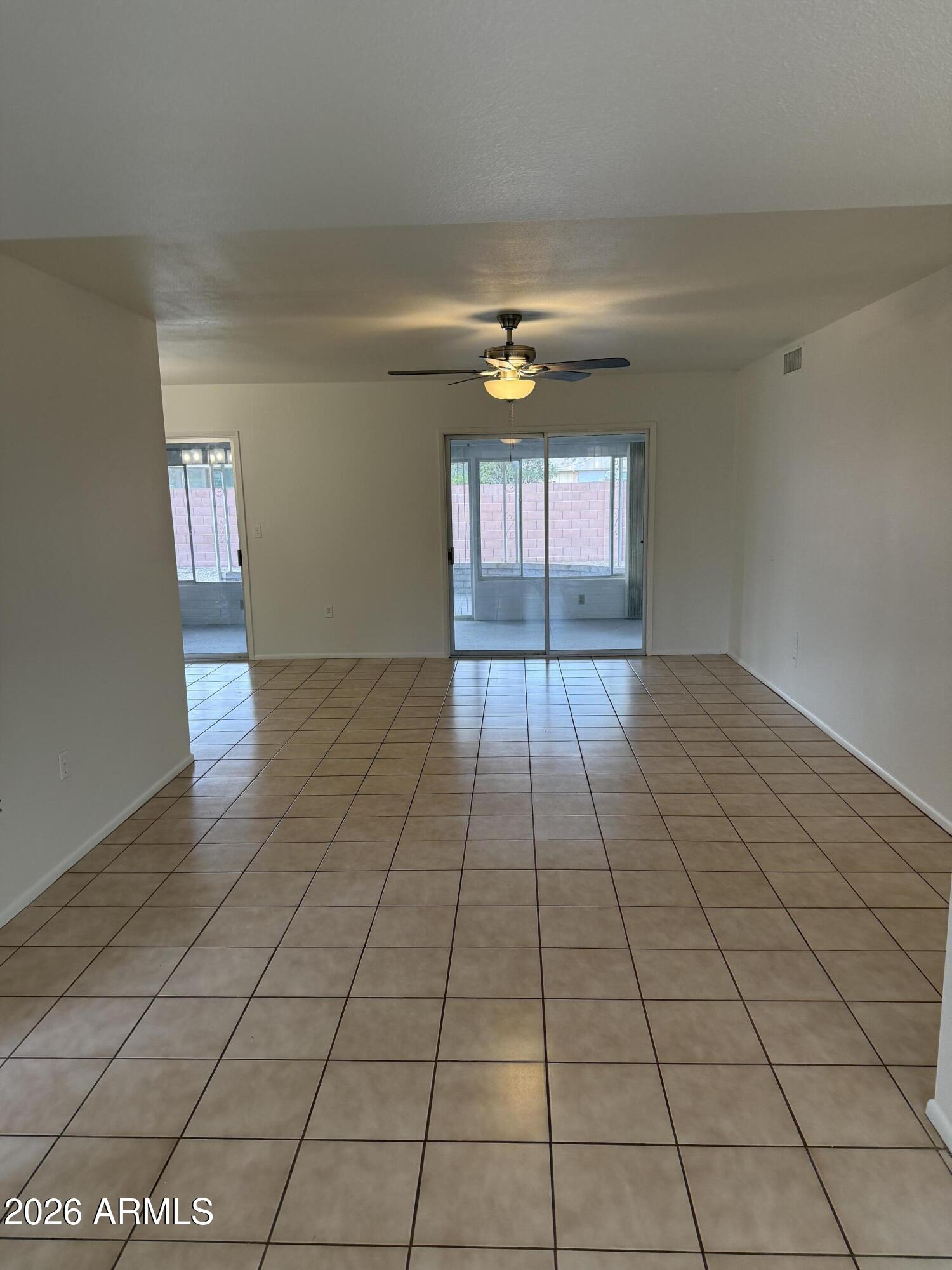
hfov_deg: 56.8
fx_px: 880
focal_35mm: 24
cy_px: 635
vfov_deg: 71.6
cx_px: 476
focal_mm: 6.76
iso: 200
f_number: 1.78
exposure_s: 1/233
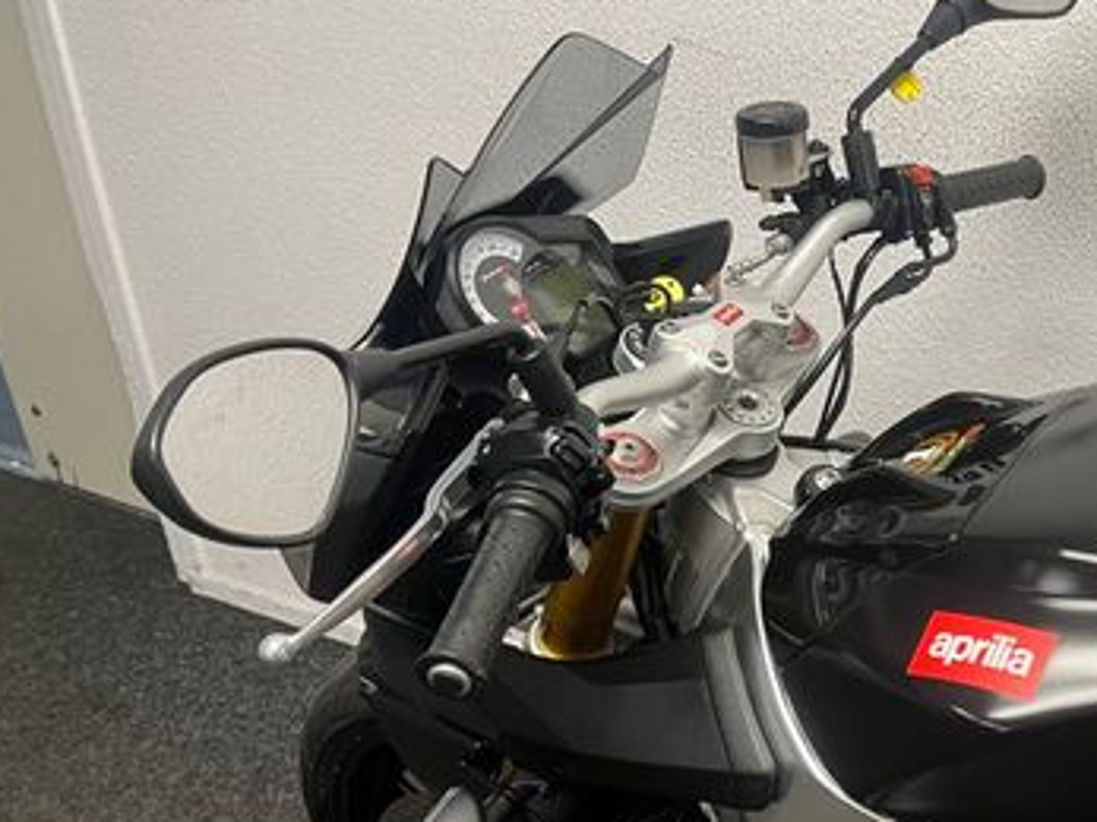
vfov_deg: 30.0
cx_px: 993
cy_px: 560
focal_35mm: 48
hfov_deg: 37.1
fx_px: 1521
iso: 80
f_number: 1.6
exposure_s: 1/50
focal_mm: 5.1
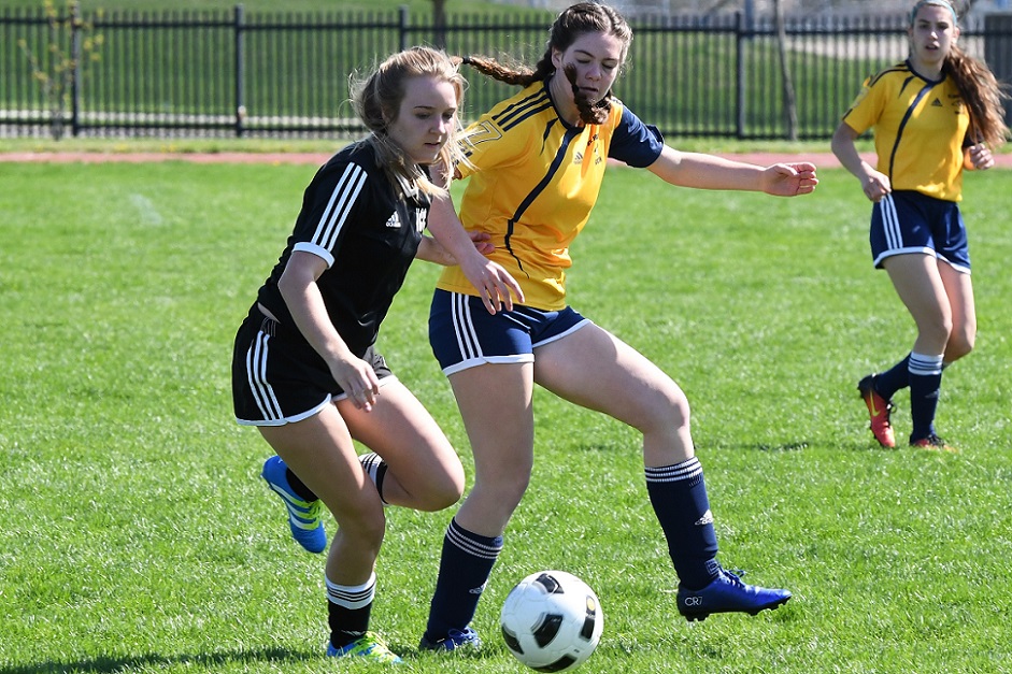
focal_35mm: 278
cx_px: 506
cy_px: 337
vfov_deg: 5.0
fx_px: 7799
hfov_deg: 7.4
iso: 900
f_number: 9
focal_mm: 185
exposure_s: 1/1000
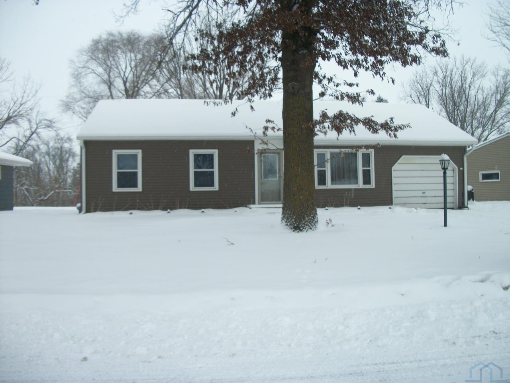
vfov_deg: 44.2
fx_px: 471
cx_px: 255
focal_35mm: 32
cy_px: 192
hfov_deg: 56.8
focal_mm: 5.7
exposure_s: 1/80
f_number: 8.8
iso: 80
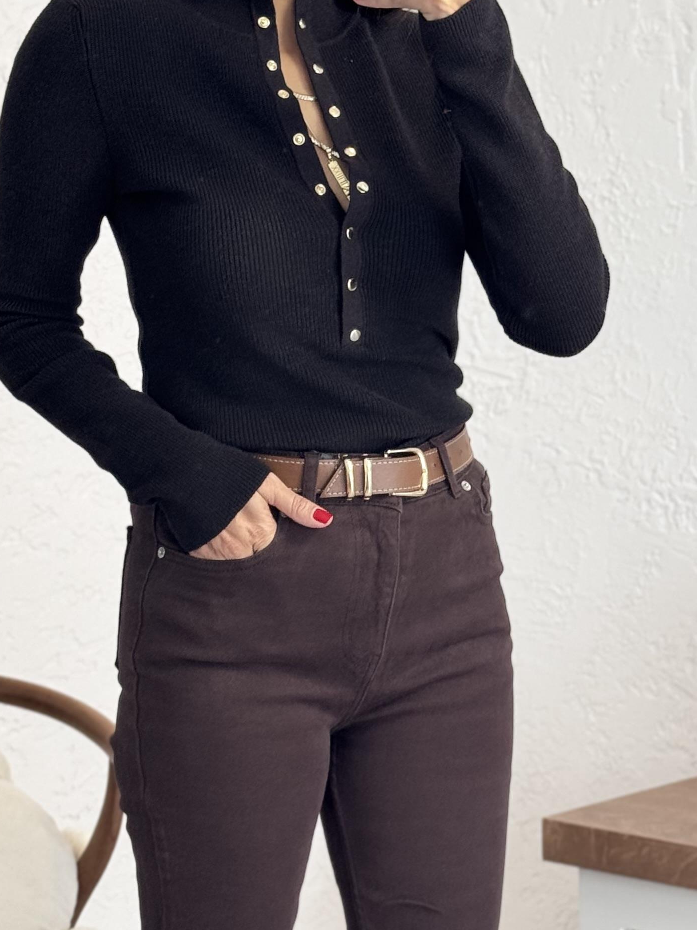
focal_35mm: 104
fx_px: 2792
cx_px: 437
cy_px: 595
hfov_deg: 14.2
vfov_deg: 18.9
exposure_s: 1/121
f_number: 1.78
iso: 80
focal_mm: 6.76
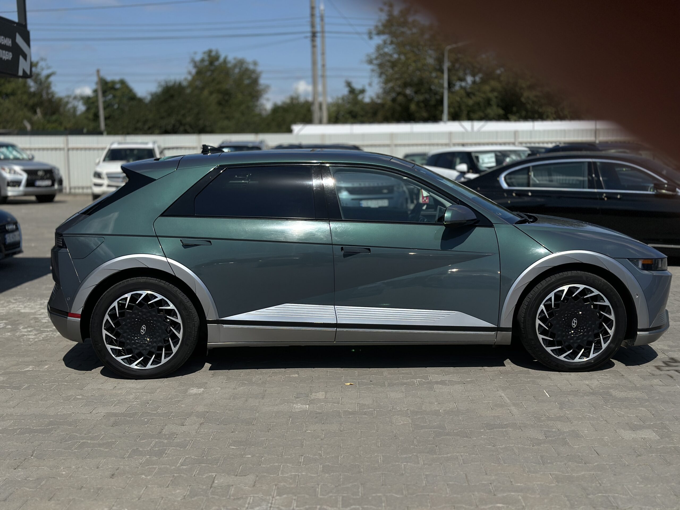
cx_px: 340
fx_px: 943
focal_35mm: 48
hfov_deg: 39.7
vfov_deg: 30.3
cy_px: 255
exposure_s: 1/15873
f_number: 1.78
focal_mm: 6.86
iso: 100
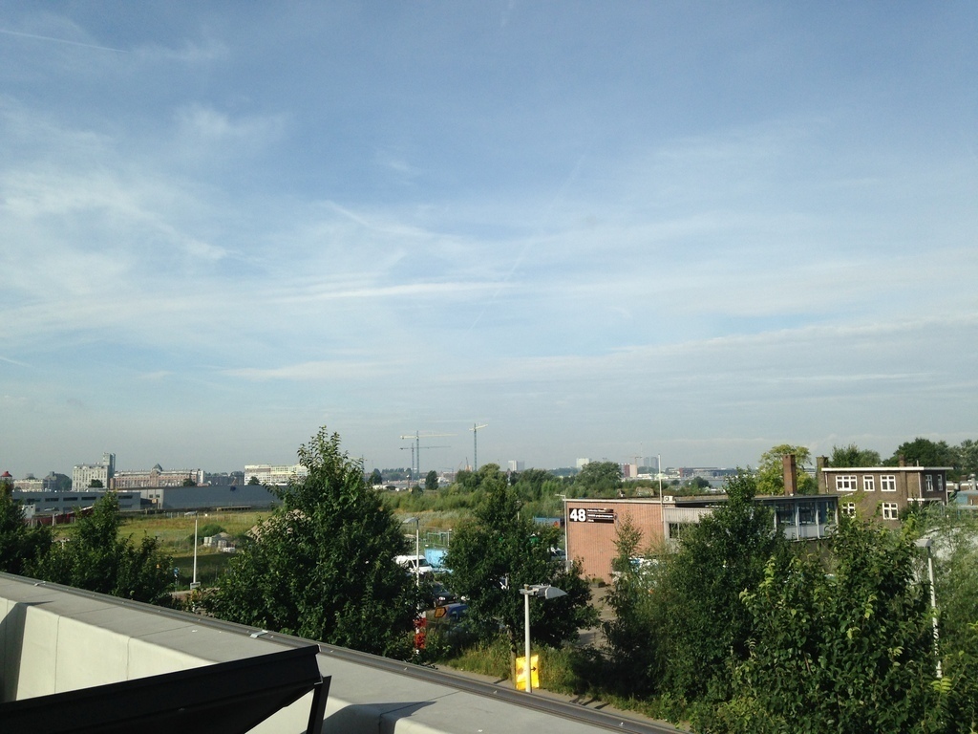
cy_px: 367
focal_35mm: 33
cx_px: 489
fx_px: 932
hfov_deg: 55.4
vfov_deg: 42.9
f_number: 2.4
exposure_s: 1/2088
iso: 50
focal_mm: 4.12
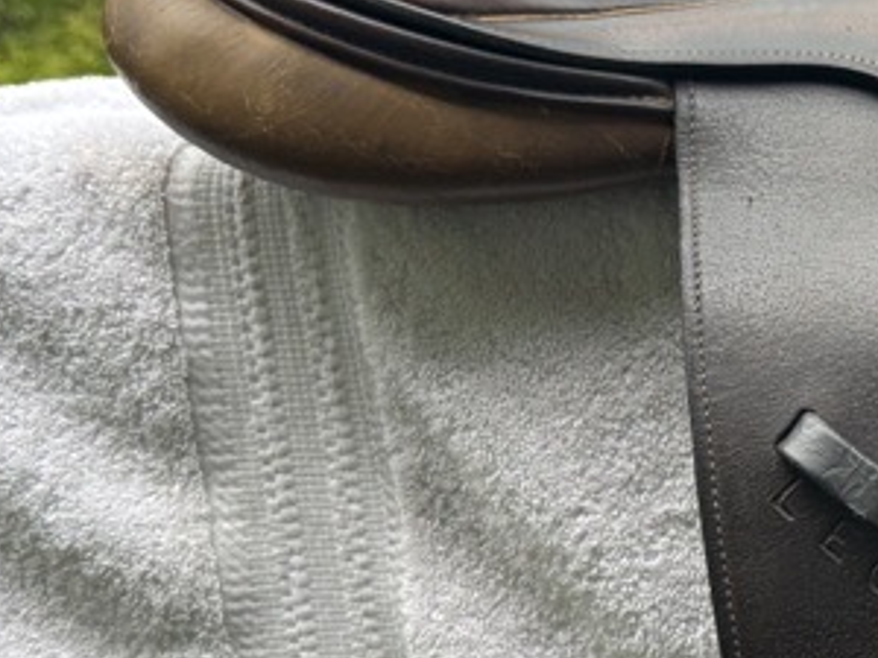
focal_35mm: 72
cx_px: 1086
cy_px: 440
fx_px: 1826
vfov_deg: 20.4
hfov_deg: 24.2
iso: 200
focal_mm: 6.76
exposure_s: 1/121
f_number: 1.78
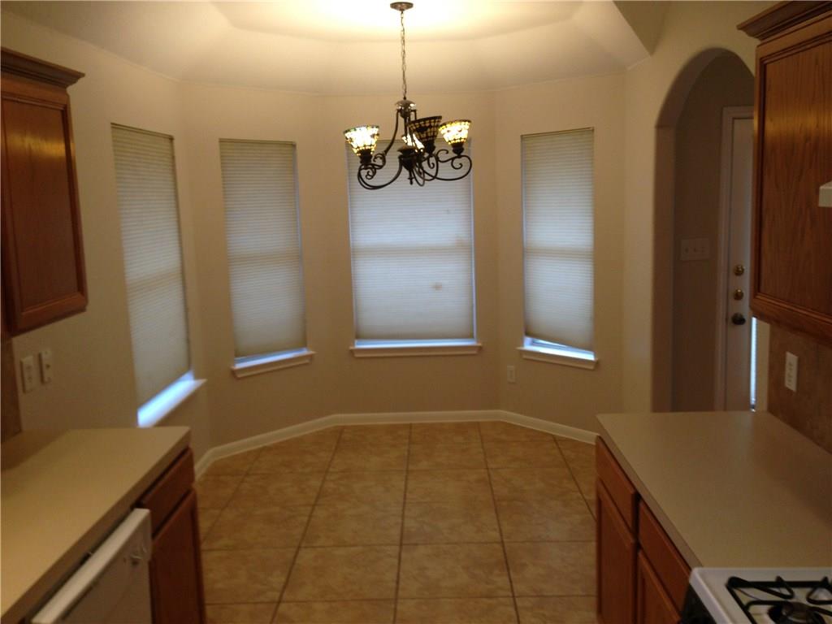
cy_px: 312
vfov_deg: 42.9
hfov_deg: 55.4
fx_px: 793
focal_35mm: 33
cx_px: 416
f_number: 2.4
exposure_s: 1/20
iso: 80
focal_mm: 4.12
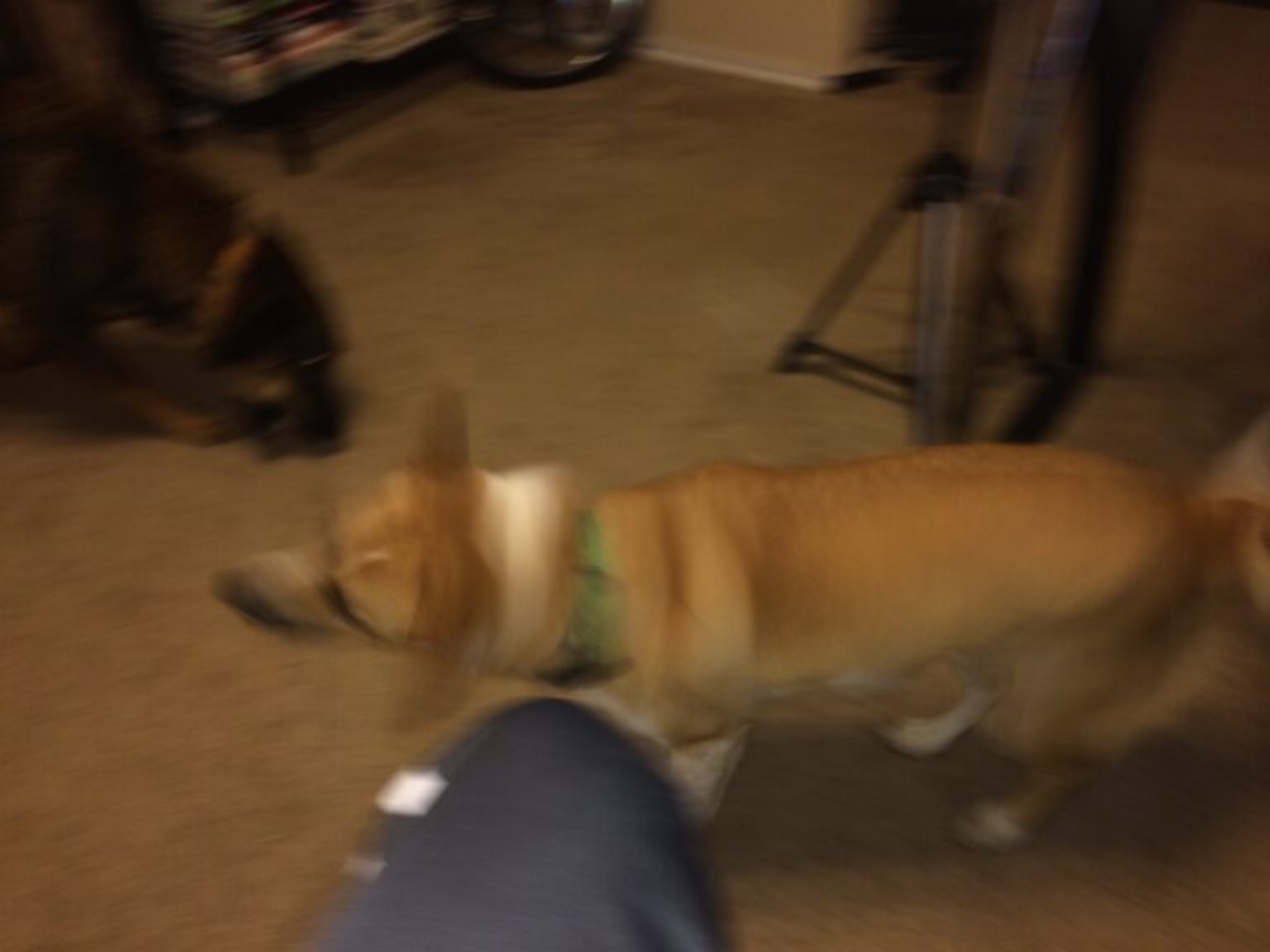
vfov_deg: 48.2
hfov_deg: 61.7
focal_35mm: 29
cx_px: 635
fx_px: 1064
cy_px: 476
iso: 50
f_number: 2.2
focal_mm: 4.15
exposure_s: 1/20
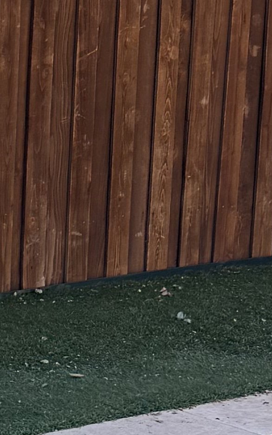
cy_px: 254
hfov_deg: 8.1
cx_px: -253
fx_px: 1839
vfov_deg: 13.5
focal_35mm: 155
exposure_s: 1/448
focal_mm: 6.76
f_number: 1.78
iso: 80
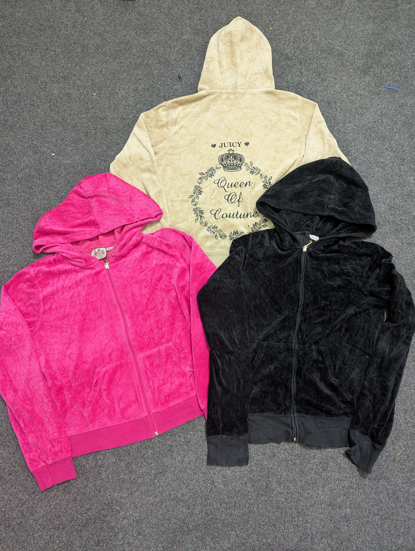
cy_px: 276
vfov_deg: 71.5
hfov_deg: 56.9
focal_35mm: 24
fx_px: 383
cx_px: 208
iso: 378
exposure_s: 1/25
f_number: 1.85
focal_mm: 6.81
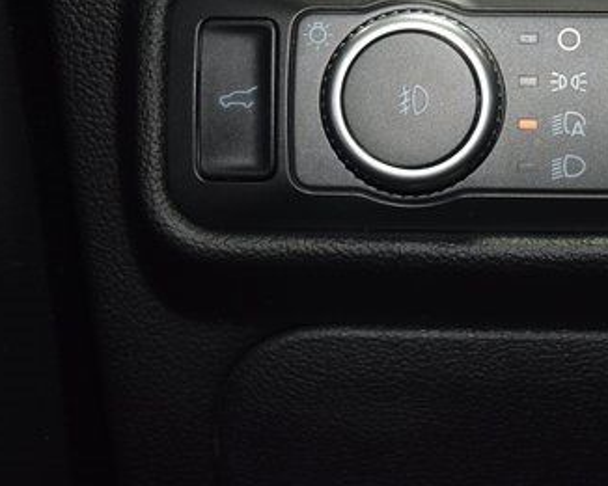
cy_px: 94
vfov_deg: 12.1
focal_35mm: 127
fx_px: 2286
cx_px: 436
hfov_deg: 15.1
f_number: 4.5
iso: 640
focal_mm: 46
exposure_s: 1/30
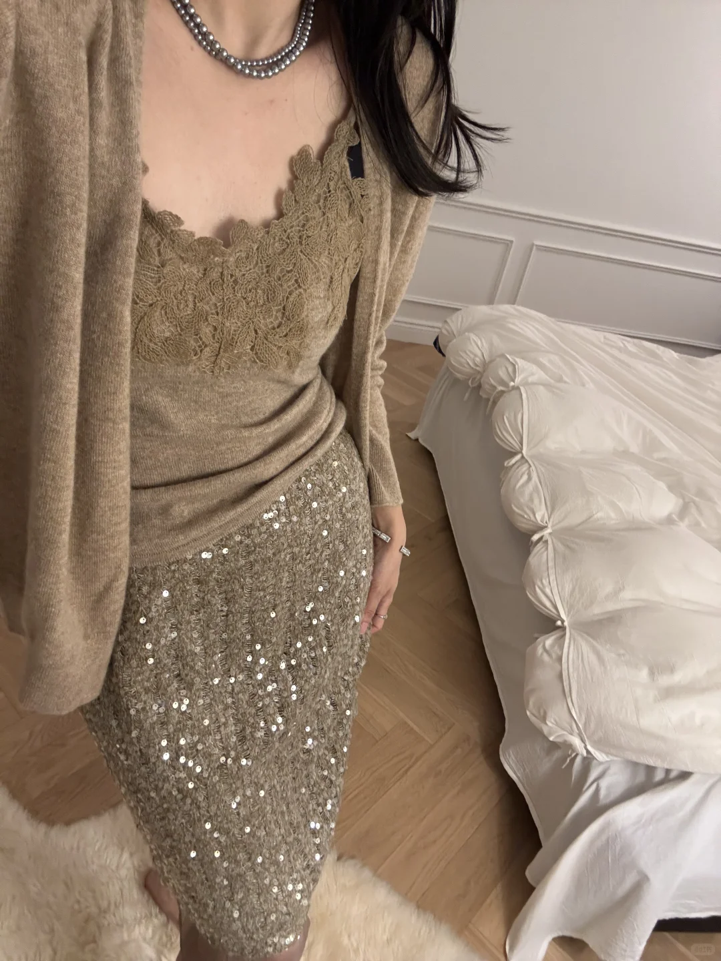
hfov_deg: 58.9
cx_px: 360
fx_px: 639
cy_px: 480
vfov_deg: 73.9
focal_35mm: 23
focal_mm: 2.69
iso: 250
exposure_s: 1/33
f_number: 1.9
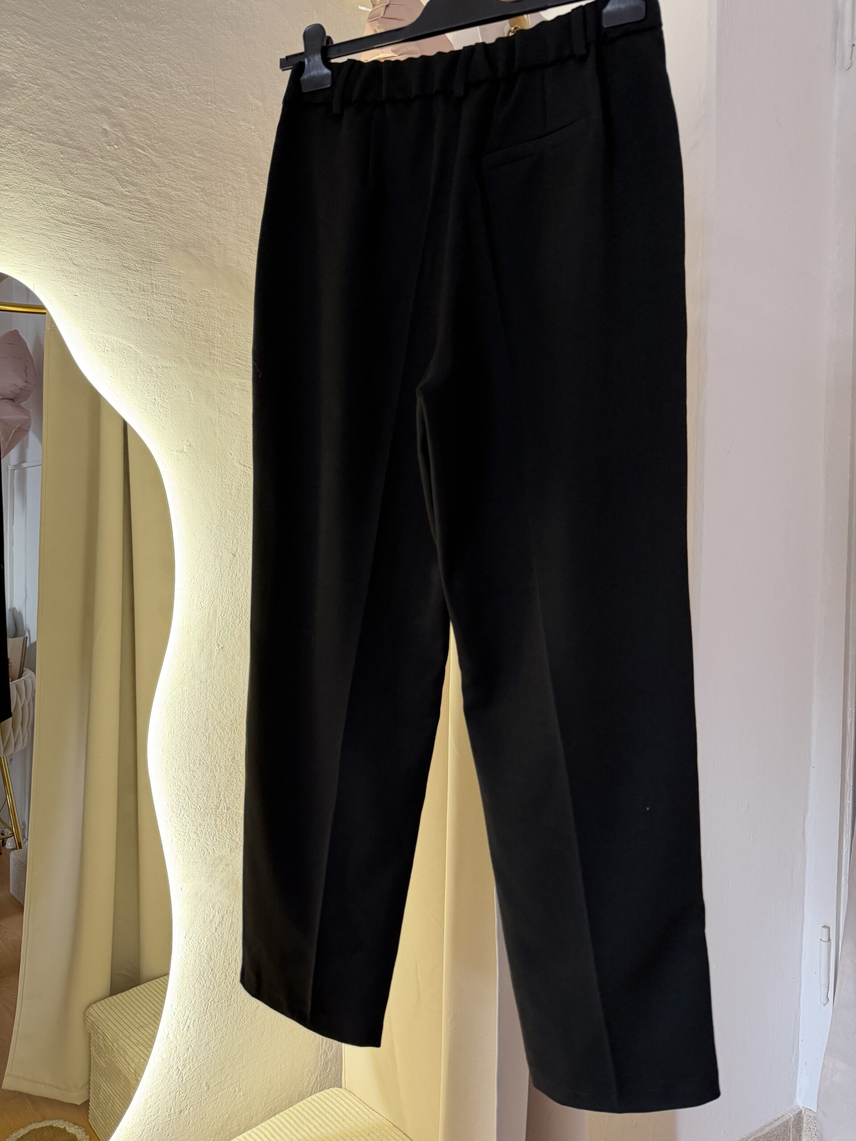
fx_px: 791
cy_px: 570
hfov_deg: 56.8
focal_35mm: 24
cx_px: 428
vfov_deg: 71.6
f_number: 1.78
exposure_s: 1/60
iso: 250
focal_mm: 6.76
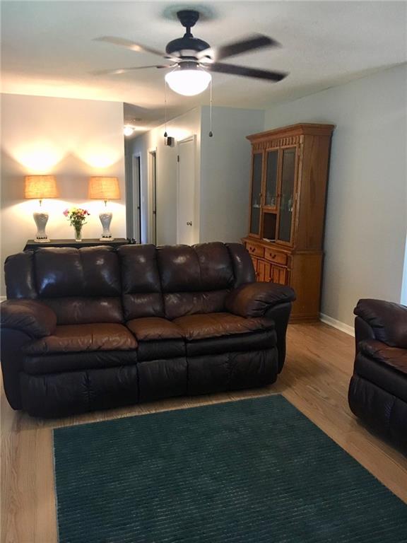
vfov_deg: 61.7
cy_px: 272
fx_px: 455
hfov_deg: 48.2
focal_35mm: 29
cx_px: 204
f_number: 2.2
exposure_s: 1/30
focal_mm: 4.15
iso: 160
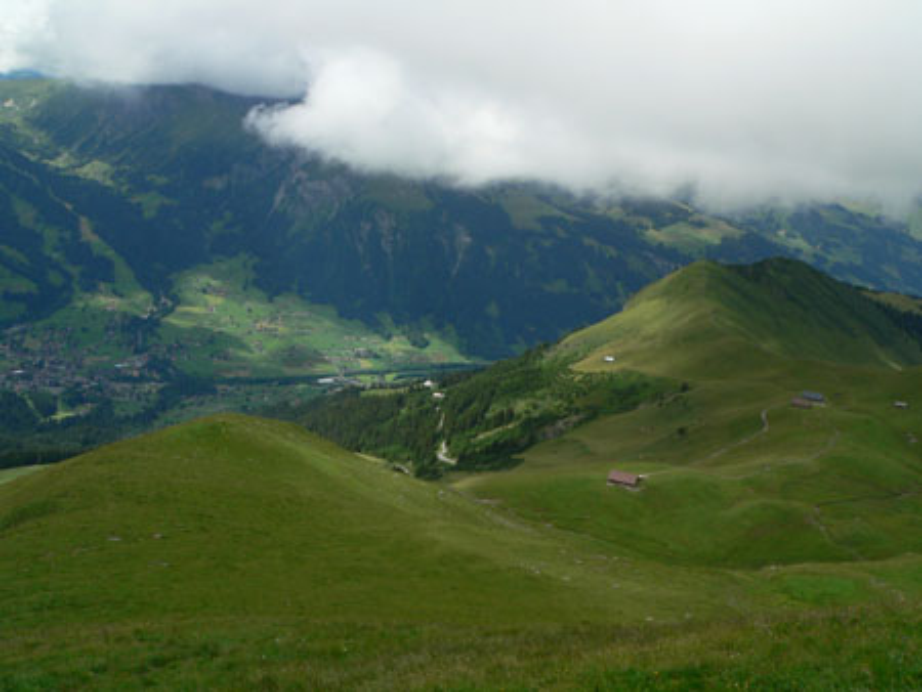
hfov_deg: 51.3
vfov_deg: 39.7
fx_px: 959
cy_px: 346
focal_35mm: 36
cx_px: 461
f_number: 8
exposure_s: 1/250
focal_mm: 6
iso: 100
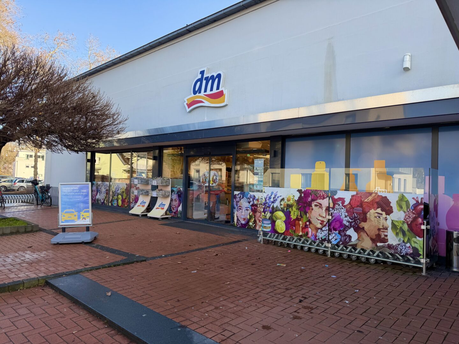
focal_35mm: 24
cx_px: 230
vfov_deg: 56.8
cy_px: 172
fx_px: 318
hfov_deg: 71.6
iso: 80
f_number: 1.78
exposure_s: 1/654
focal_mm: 6.76
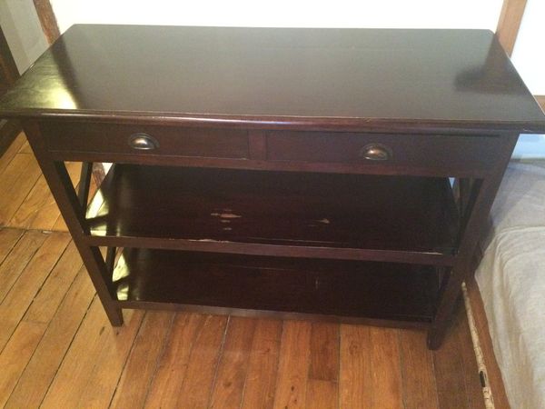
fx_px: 457
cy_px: 204
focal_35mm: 29
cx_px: 272
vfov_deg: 48.2
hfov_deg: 61.7
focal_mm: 4.15
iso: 640
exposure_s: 1/15
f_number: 2.2
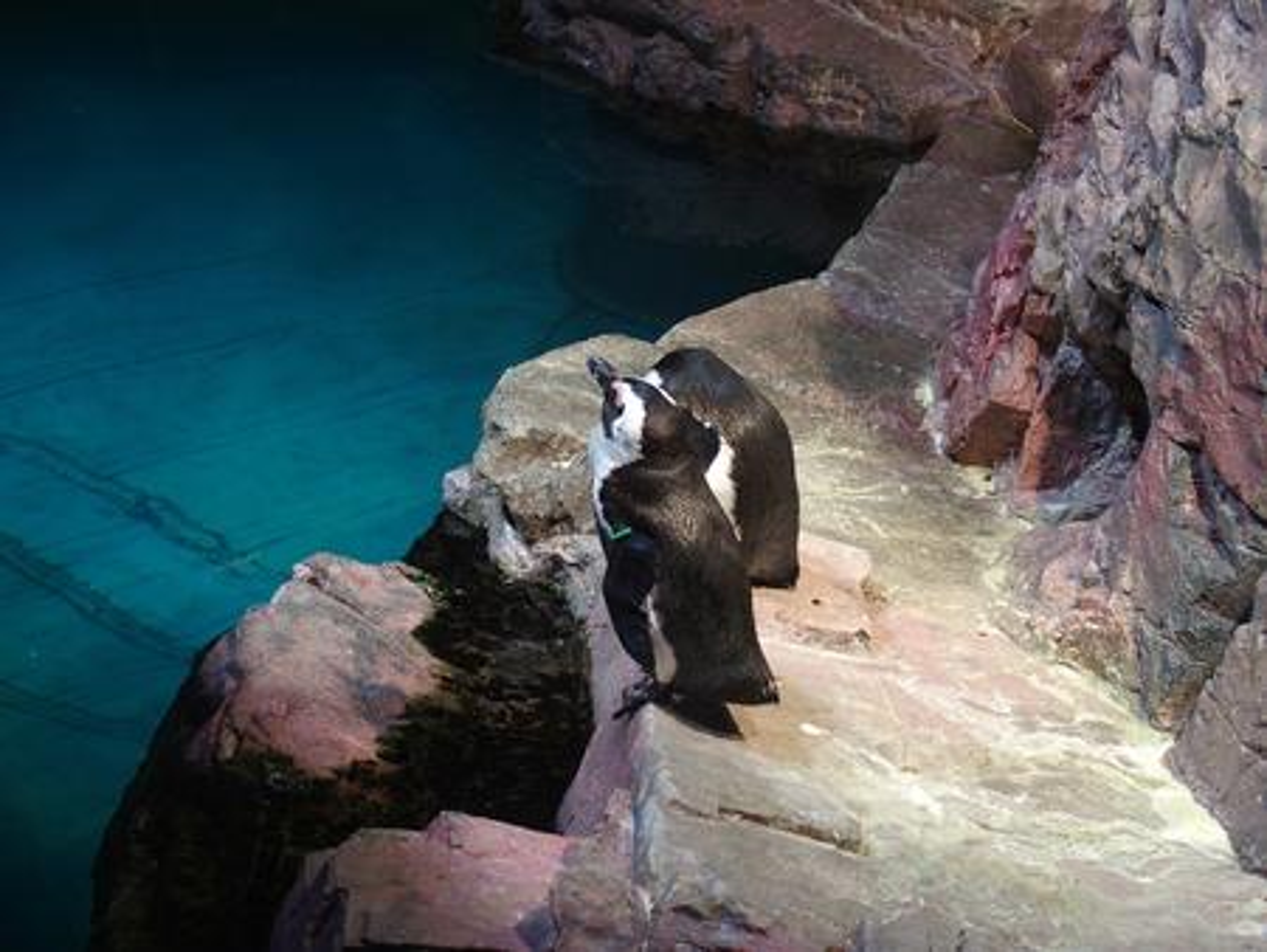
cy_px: 476
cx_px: 634
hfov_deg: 19.6
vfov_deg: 14.8
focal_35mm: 100
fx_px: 3662
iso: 250
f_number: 2.8
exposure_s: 1/100
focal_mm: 21.2
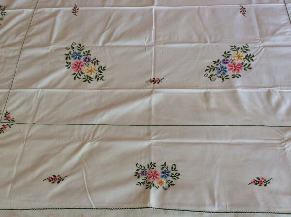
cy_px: 108
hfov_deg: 56.9
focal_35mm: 32
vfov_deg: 44.0
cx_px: 146
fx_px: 269
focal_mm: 3.3
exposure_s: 1/25
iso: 80
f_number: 2.4
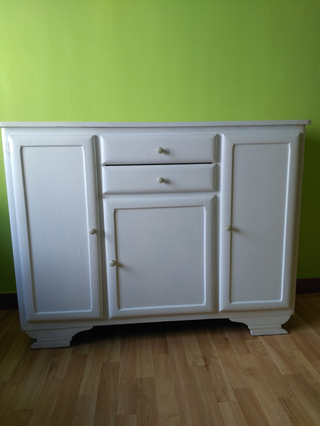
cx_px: 160
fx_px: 345
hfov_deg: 49.7
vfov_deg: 63.4
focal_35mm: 28
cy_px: 213
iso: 111
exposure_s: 1/33
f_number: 2
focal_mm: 2.96
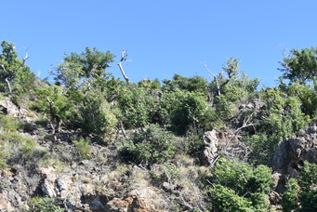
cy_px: 351
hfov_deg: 17.8
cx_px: 442
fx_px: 925
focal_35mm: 105
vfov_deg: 12.2
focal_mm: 28
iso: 100
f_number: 7.1
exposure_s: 1/200
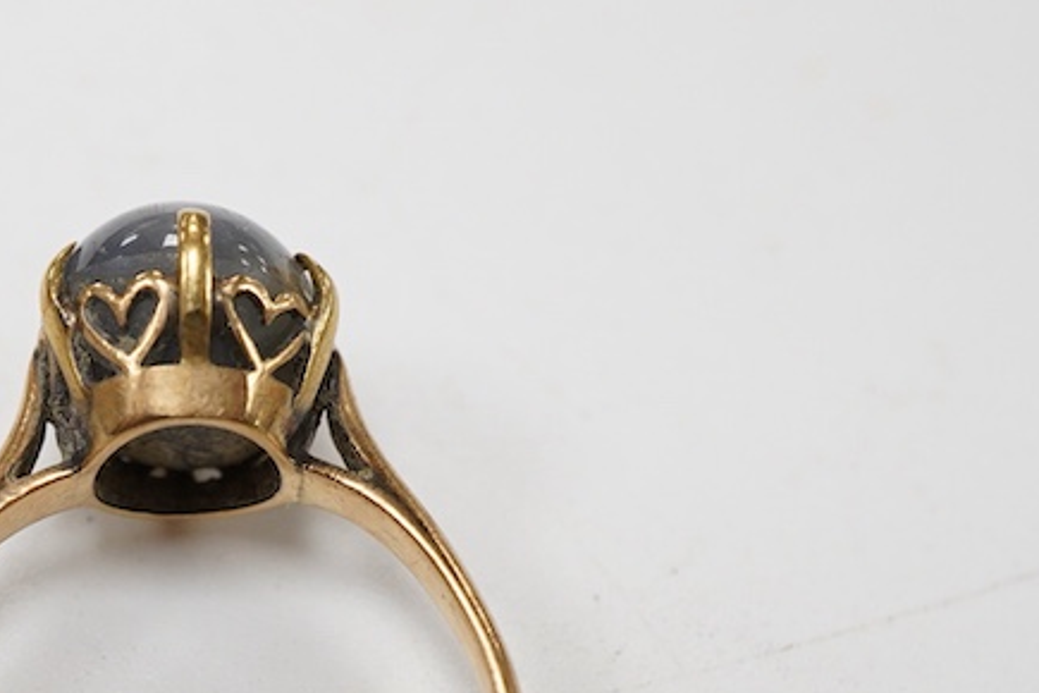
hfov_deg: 21.6
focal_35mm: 93
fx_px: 2684
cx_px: 186
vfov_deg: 14.6
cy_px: 595
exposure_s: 1/125
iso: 1250
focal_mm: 30
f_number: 11
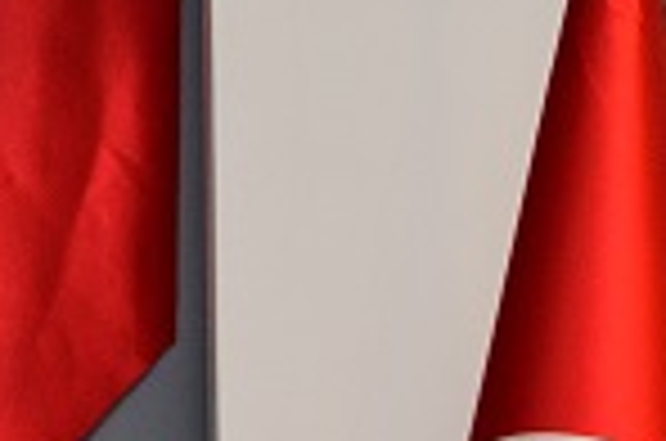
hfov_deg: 5.2
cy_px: 711
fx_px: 7218
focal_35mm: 391
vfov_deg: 3.5
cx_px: 1125
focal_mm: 70
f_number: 4.5
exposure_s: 1/125
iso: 1250
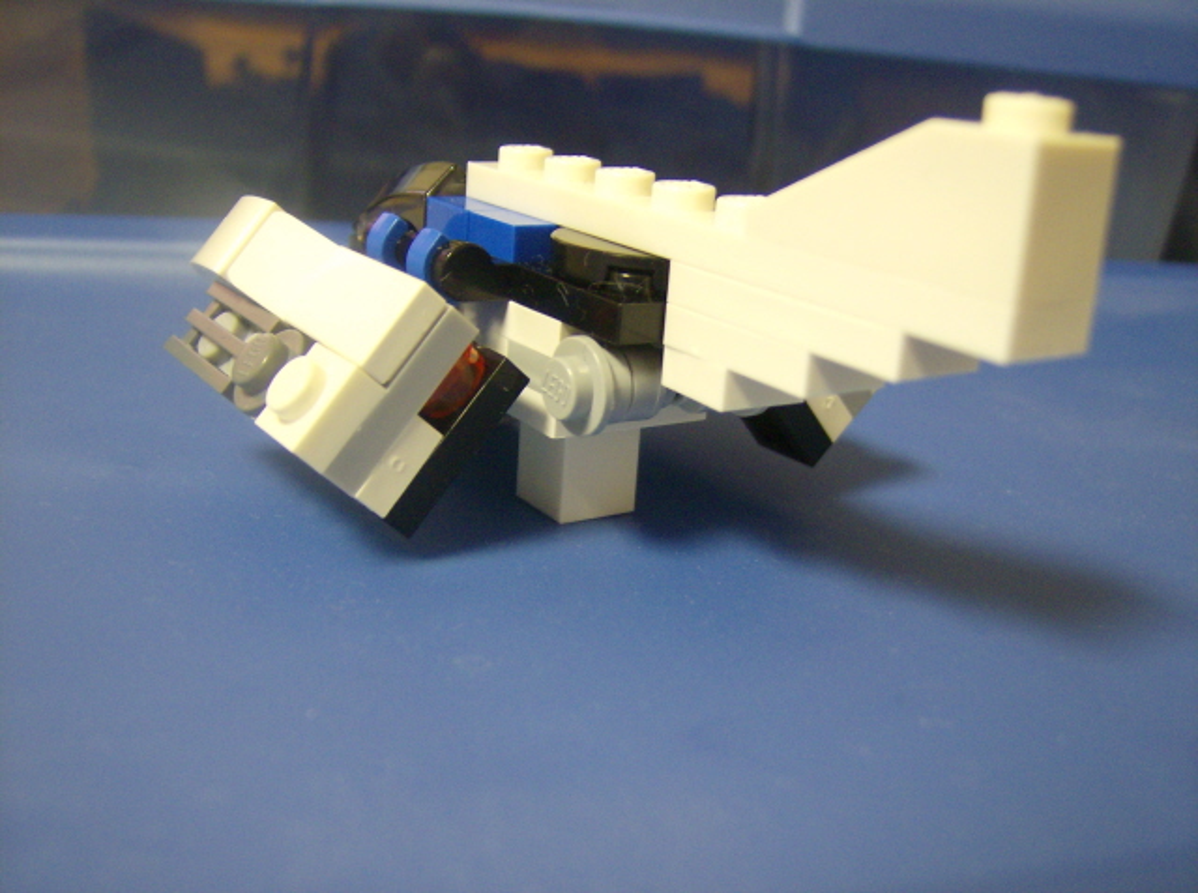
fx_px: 1312
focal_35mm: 38
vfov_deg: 37.6
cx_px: 599
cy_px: 446
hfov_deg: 49.1
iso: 200
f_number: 2.9
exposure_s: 1/5.14
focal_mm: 6.4
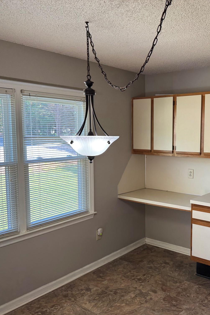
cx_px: 157
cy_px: 160
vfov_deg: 55.8
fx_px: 298
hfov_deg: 37.9
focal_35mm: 34
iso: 125
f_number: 1.78
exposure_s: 1/120
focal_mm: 6.76
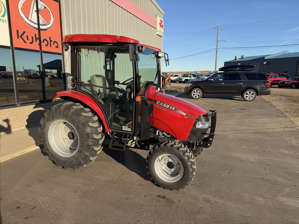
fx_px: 207
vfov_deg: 56.8
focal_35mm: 24
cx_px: 150
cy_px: 112
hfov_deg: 71.6
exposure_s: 1/2445
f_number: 1.78
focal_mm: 6.76
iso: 80
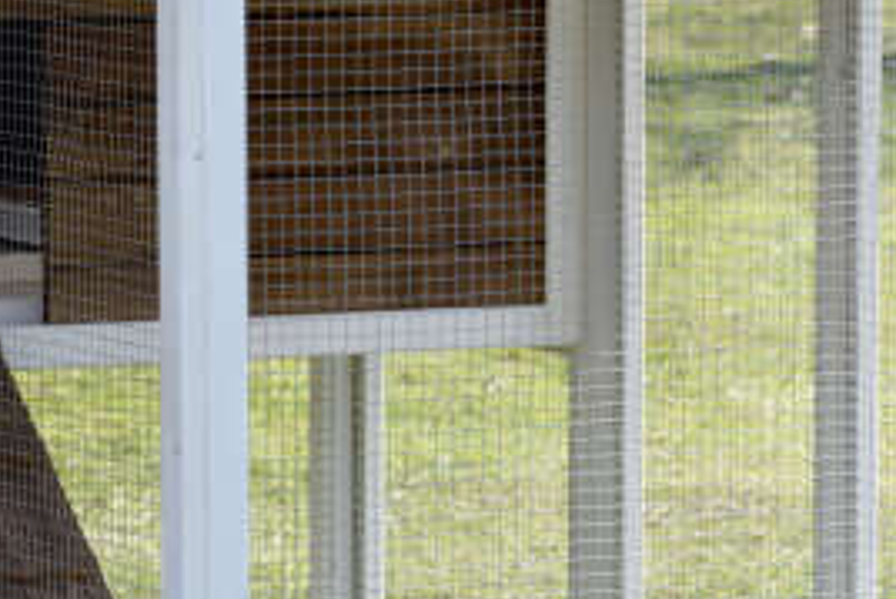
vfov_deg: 3.2
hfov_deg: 4.9
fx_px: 10542
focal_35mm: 423
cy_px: 562
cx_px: 267
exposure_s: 1/320
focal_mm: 105
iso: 200
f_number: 9
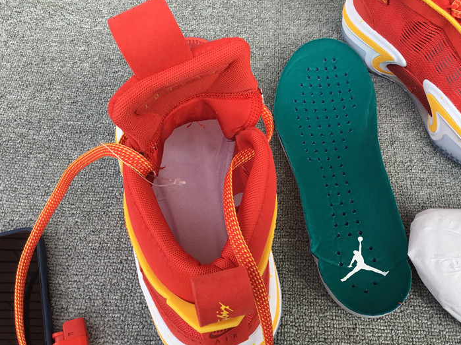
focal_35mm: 40
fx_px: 533
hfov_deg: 46.6
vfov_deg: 35.9
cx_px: 275
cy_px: 168
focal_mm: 3.3
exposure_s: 1/306
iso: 25
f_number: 2.4
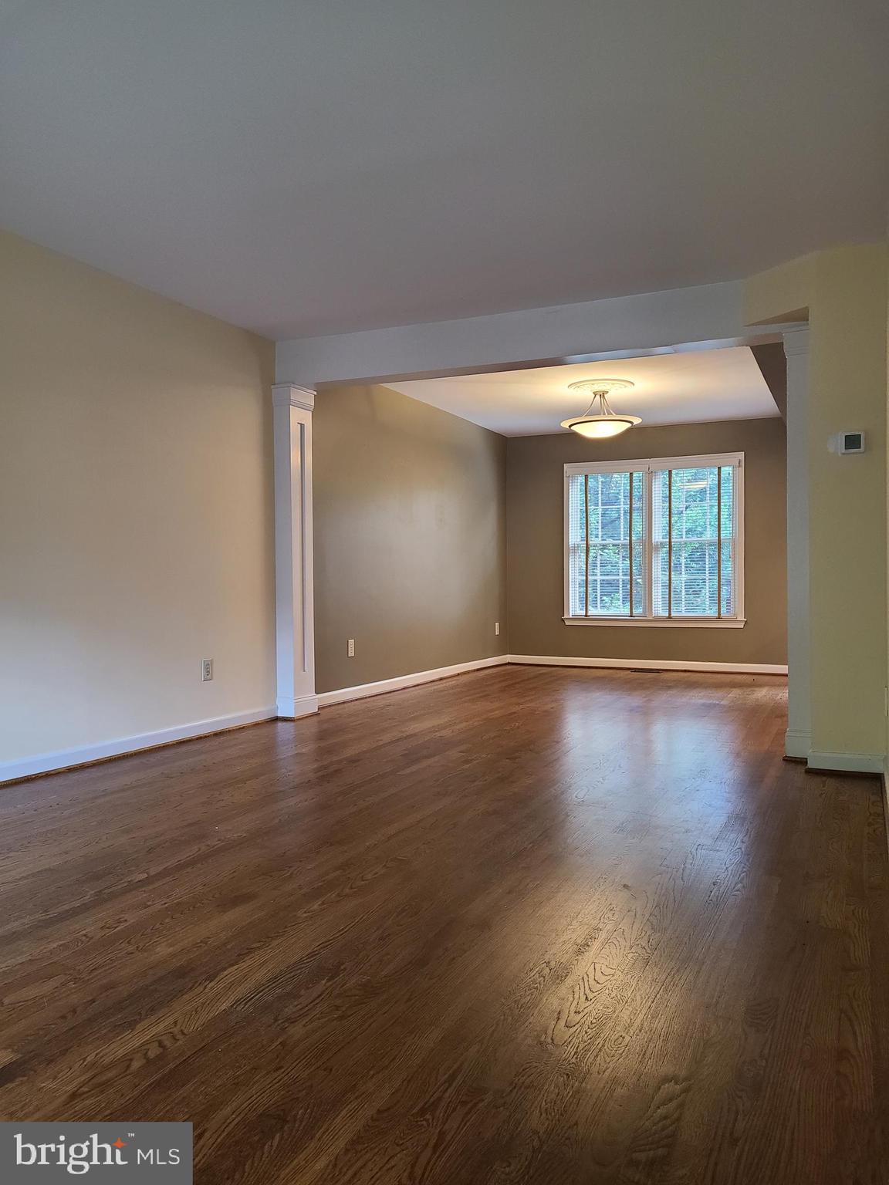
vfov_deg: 67.3
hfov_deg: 53.1
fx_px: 890
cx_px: 444
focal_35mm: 26
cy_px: 592
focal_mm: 5.4
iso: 320
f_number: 1.8
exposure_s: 1/40
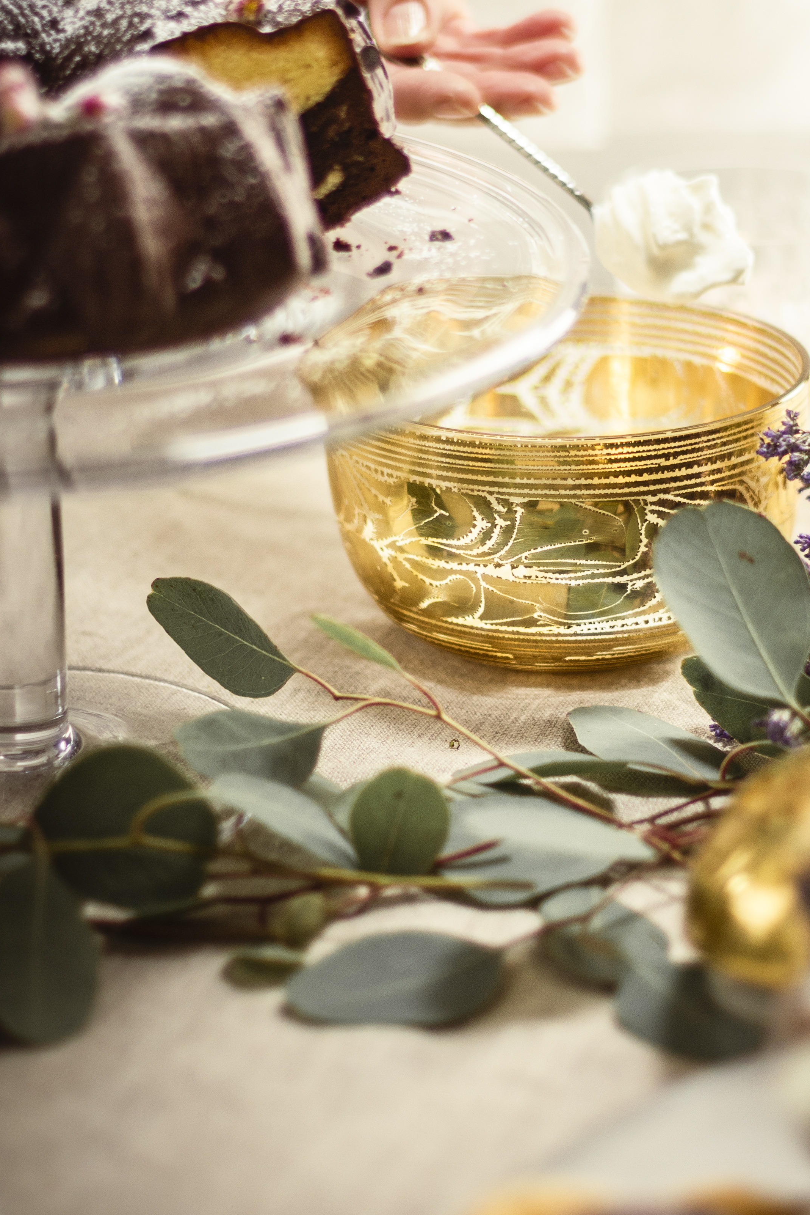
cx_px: 562
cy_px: 358
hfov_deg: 11.3
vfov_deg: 16.9
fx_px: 4081
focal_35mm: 121
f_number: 1.4
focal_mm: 50
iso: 320
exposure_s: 1/500
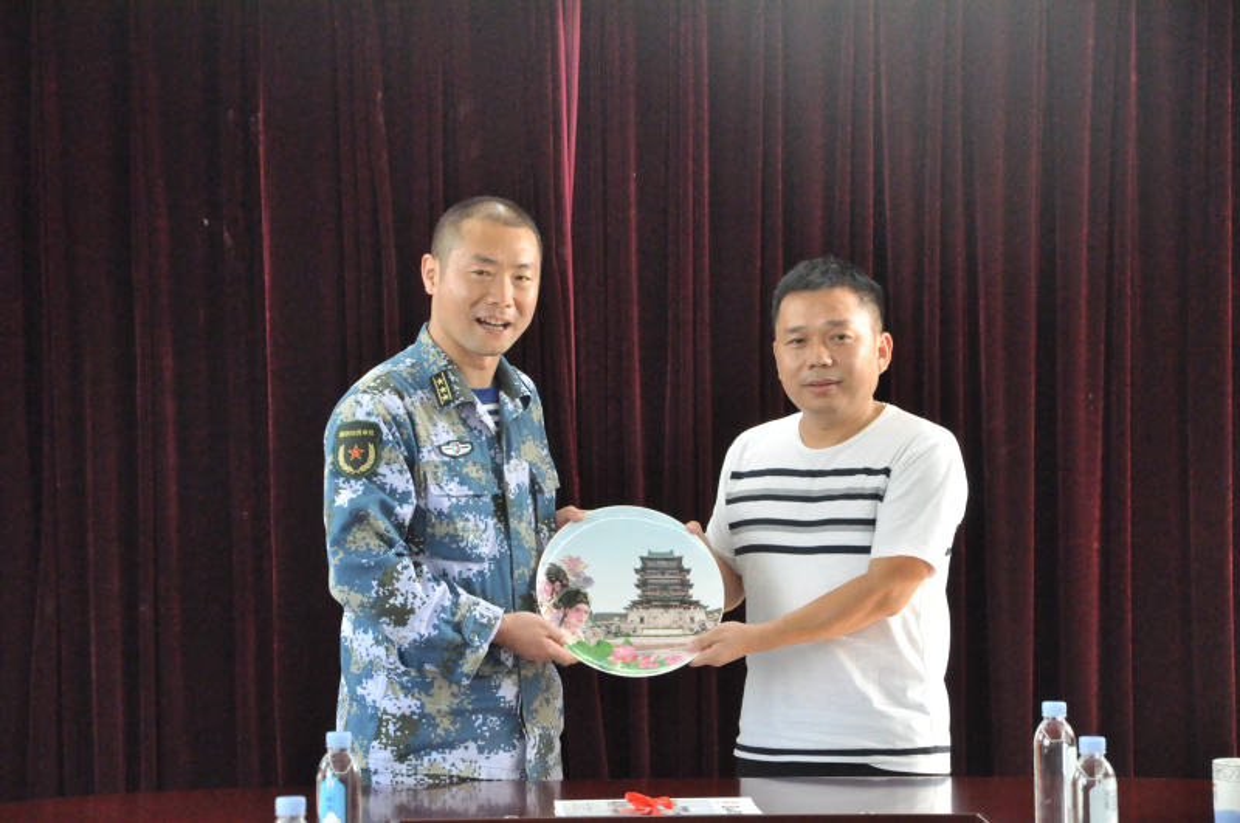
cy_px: 412
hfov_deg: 16.1
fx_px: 4385
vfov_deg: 10.7
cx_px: 620
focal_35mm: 128
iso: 3200
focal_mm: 85
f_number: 7.1
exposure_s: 1/100
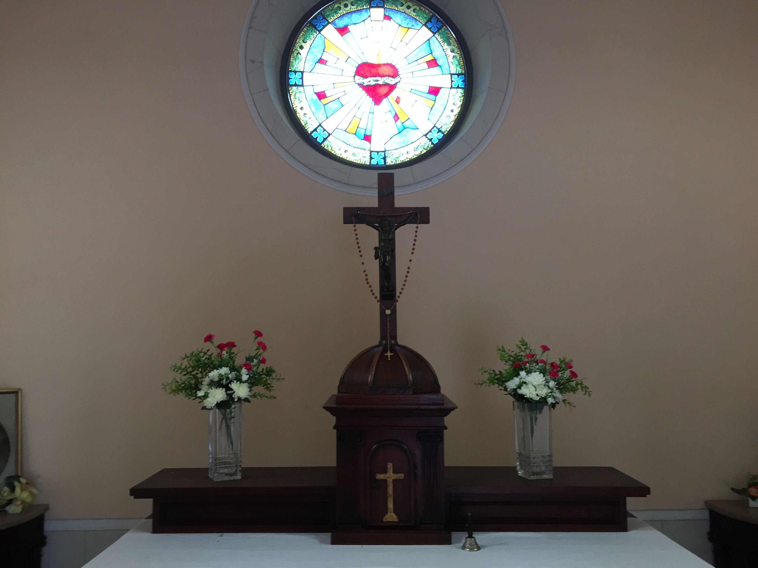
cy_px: 284
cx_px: 379
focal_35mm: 29
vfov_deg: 48.2
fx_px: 635
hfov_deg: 61.7
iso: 50
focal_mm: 4.15
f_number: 2.2
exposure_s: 1/33
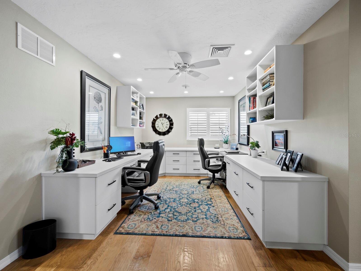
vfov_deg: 85.7
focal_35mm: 14
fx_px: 146
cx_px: 180
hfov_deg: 102.0
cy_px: 136
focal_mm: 7
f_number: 11
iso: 400
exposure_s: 1
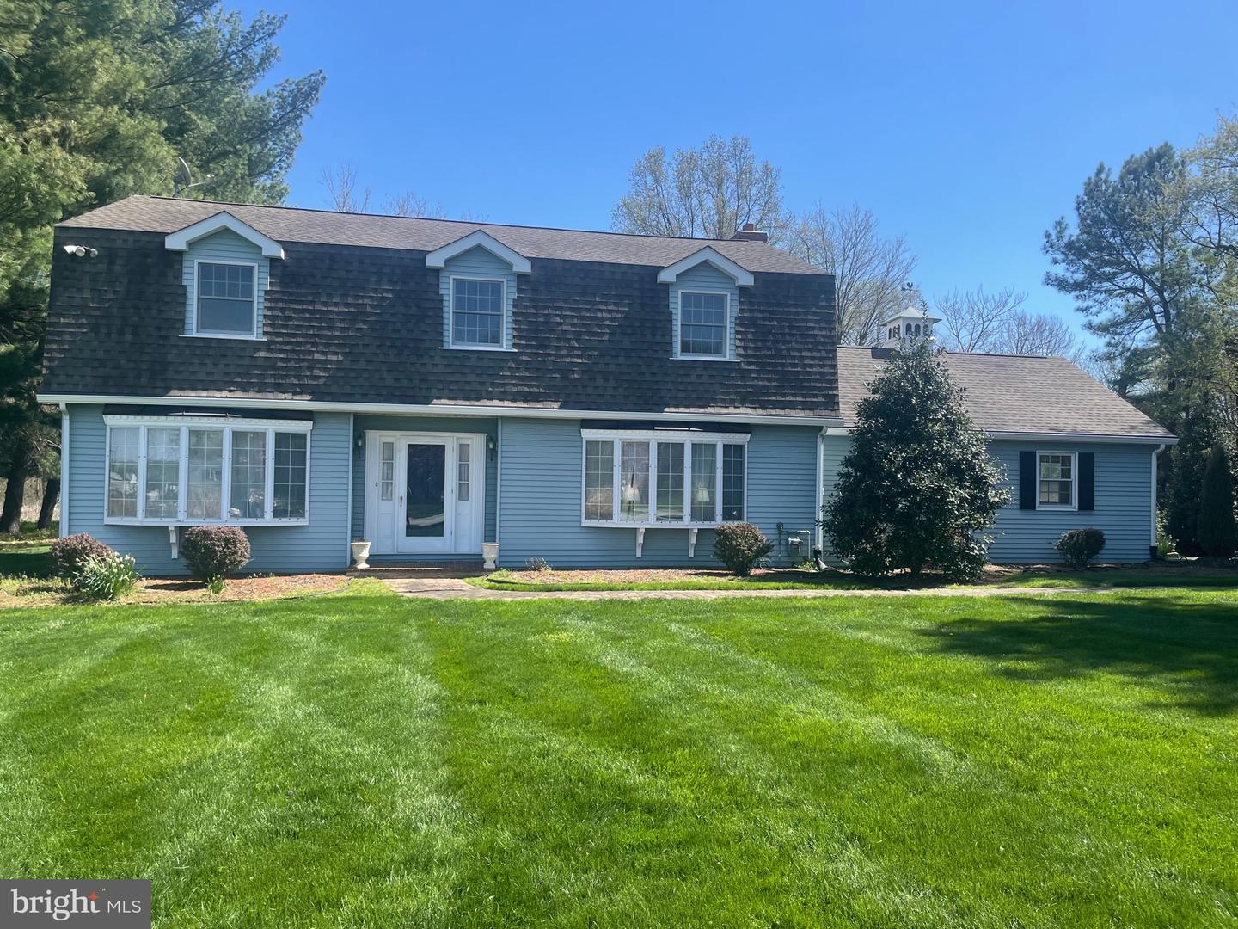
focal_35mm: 26
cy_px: 464
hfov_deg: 67.3
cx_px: 619
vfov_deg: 53.1
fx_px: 930
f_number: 1.6
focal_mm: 4.2
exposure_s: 1/1770
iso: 32
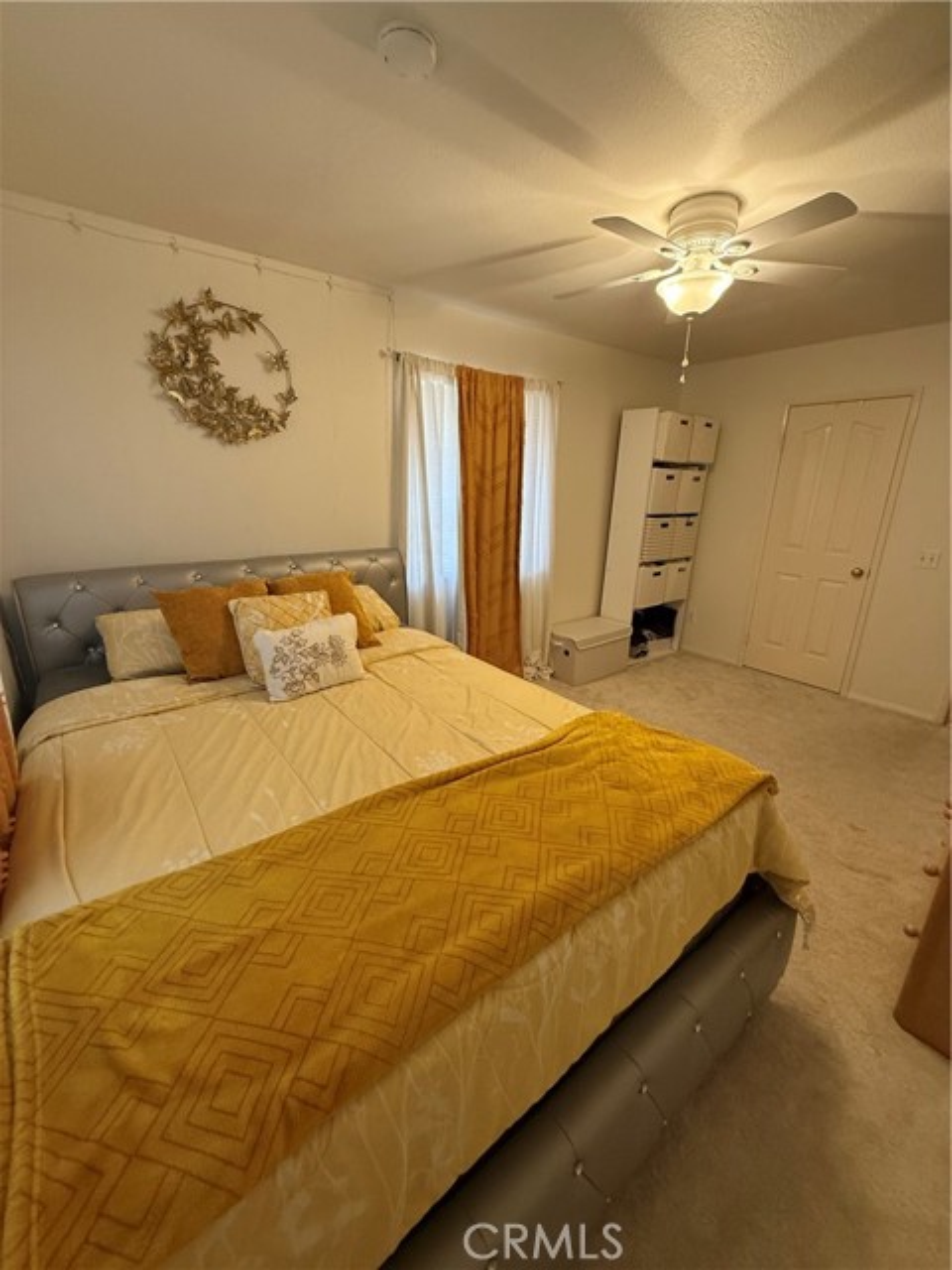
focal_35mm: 14
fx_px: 513
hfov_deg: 85.7
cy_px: 635
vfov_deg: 102.1
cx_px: 476
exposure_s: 1/60
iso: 320
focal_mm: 2.22
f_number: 2.2
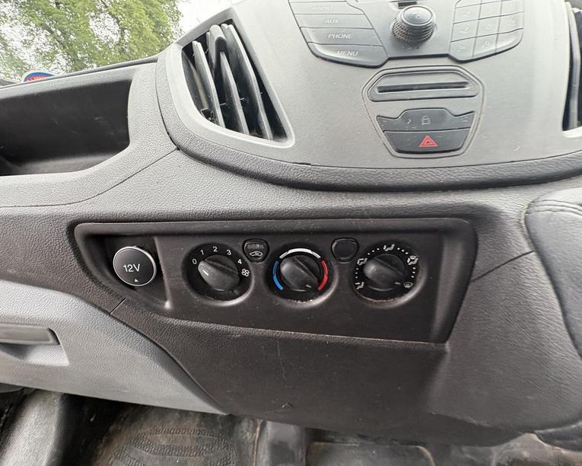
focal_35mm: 16
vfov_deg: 80.3
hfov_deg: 93.1
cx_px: 281
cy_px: 249
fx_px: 276
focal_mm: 2.22
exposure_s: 1/60
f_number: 2.2
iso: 200
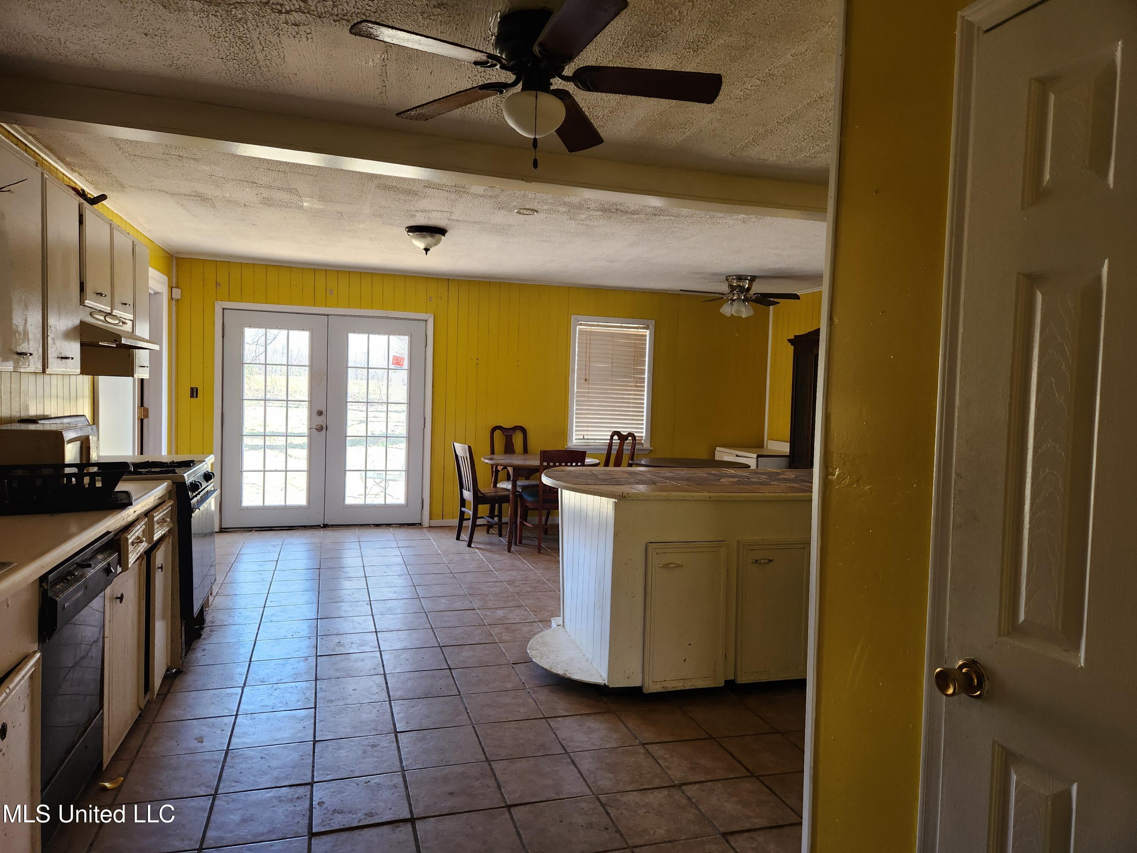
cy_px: 426
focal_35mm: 23
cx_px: 568
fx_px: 755
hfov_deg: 73.9
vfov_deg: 58.9
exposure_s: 1/120
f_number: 1.8
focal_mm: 5.4
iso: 200
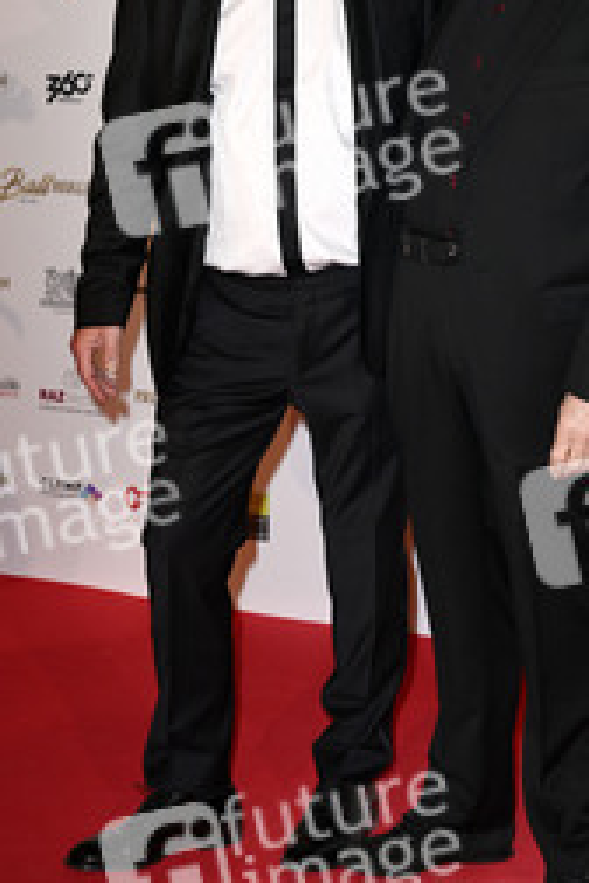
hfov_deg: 12.3
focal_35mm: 111
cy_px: 329
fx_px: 2724
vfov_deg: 18.4
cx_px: 382
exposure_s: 1/160
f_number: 5.6
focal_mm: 70
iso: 1250
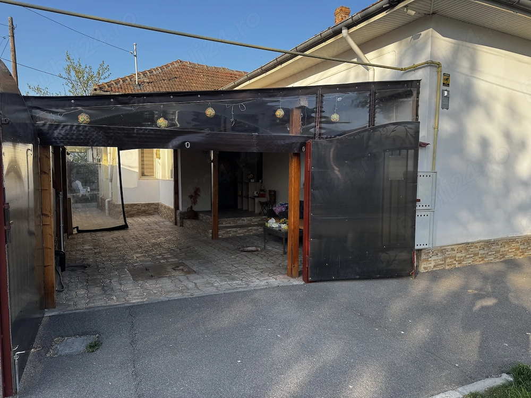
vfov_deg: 56.8
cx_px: 266
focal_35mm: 24
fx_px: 368
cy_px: 199
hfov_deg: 71.6
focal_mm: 6.76
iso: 80
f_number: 1.78
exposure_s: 1/1010
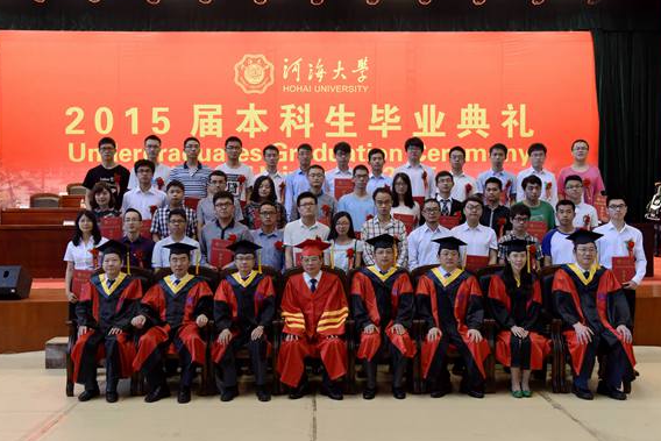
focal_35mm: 38
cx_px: 333
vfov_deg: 35.1
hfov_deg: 50.7
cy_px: 214
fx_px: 698
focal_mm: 36
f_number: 5.6
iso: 1600
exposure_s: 1/100
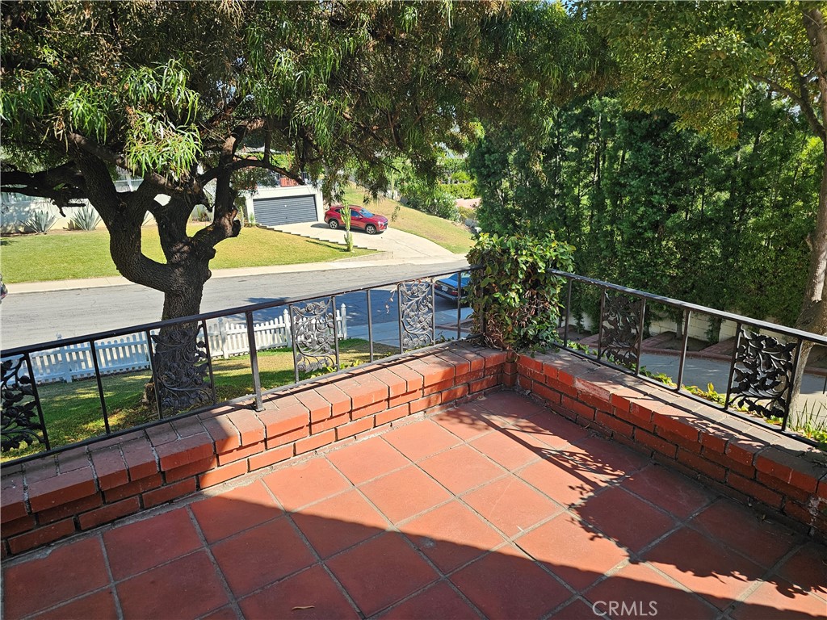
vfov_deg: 58.9
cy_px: 310
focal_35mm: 23
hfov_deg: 73.9
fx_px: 549
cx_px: 414
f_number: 1.7
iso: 20
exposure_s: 1/399
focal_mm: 6.3
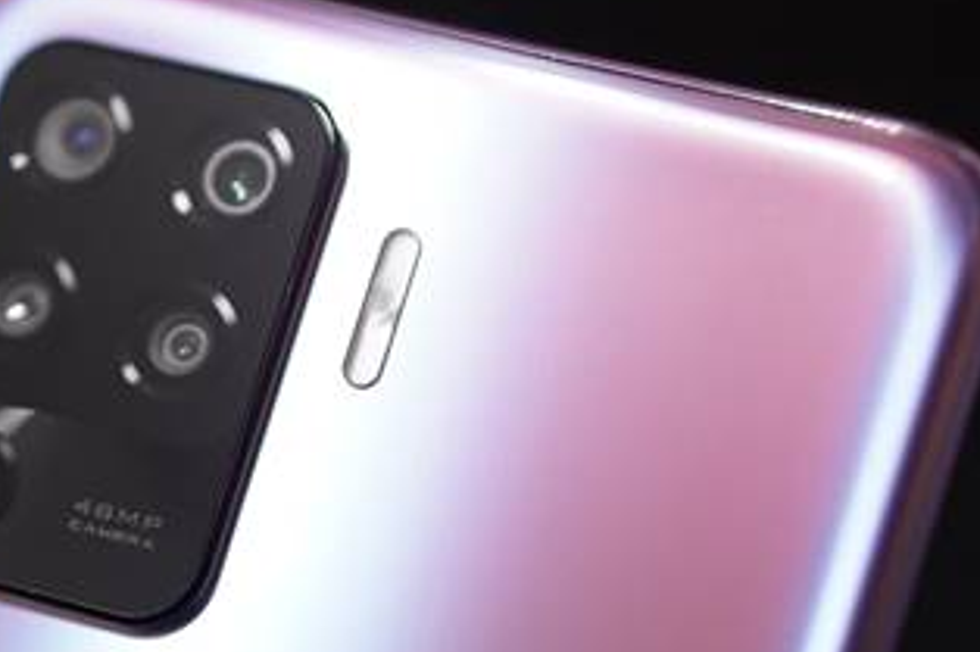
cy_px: 485
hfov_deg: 9.6
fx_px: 5822
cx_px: 109
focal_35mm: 214
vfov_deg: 6.4
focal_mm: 56
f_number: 1.4
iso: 320
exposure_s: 1/80
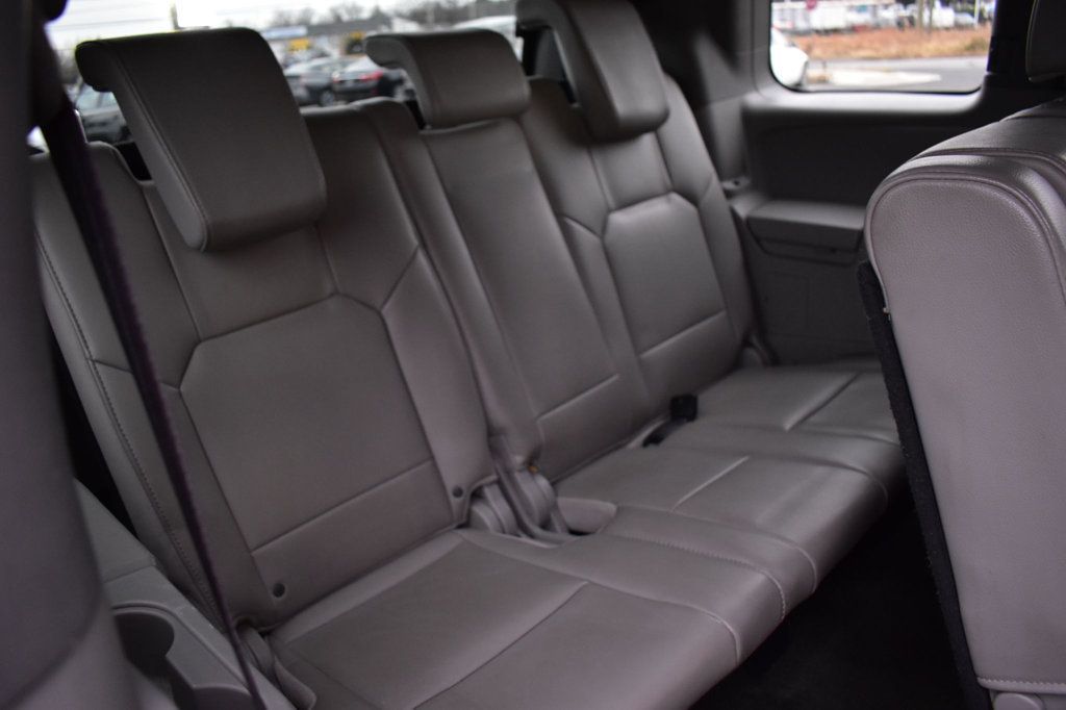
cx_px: 533
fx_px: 799
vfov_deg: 47.9
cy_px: 355
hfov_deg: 67.4
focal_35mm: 27
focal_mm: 18
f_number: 3.5
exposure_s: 1/13
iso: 1600
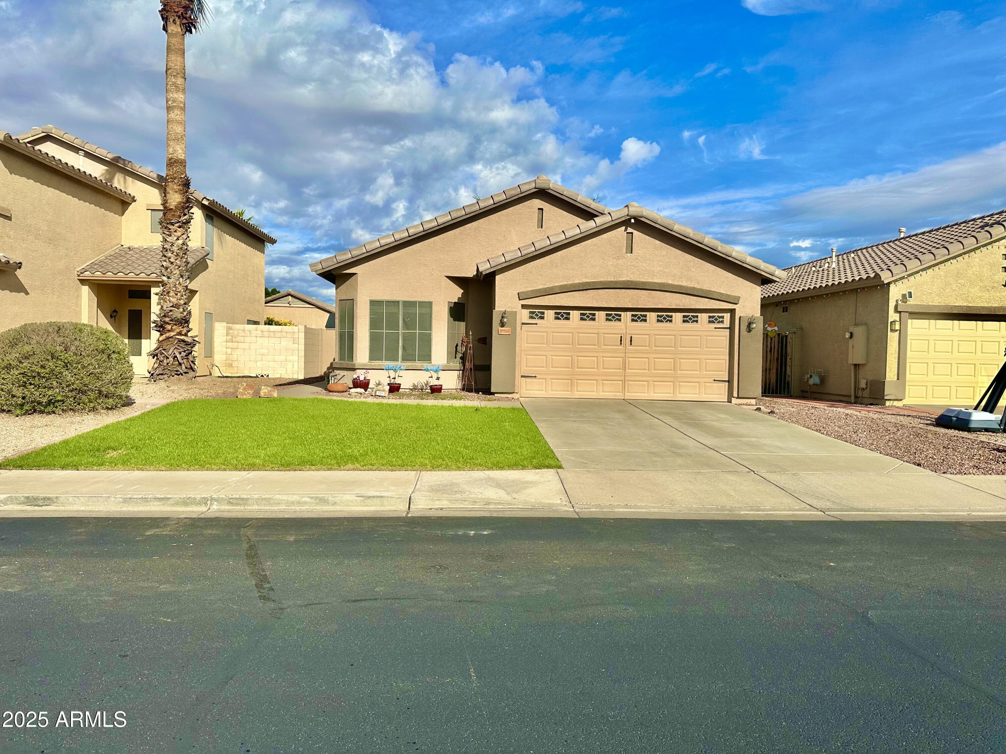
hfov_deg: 71.6
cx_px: 503
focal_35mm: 24
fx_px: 697
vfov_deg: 56.8
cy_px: 377
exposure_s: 1/7576
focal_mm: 6.86
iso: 80
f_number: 1.78
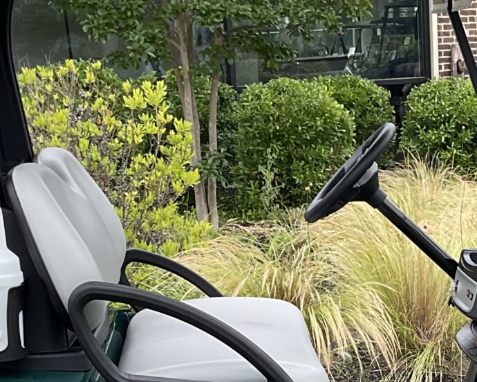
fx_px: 1482
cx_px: 427
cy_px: 397
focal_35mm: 105
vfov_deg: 14.4
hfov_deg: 18.0
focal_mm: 3
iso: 16
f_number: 1.8
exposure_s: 1/197
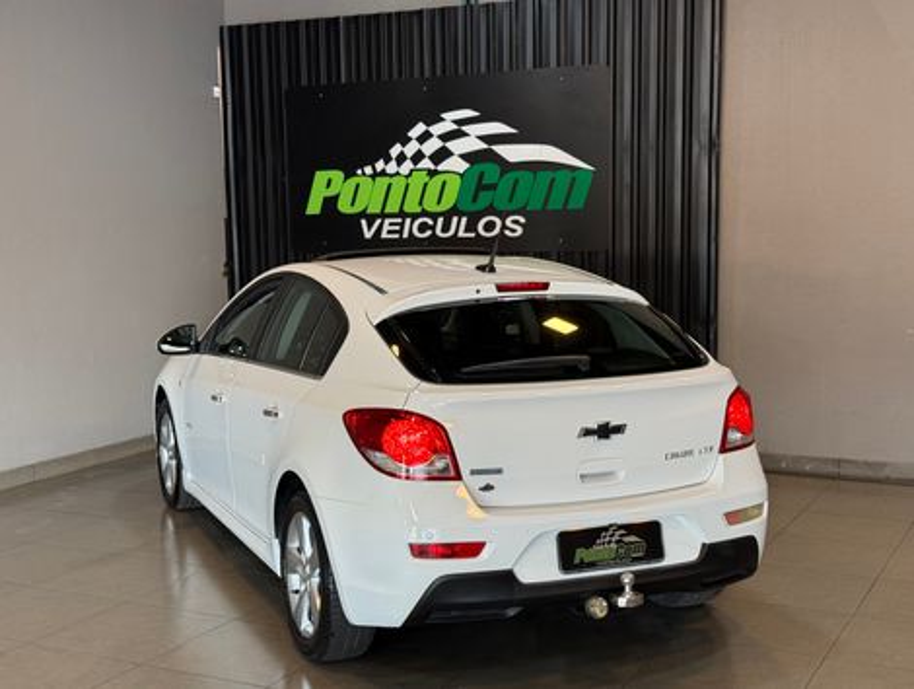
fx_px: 1269
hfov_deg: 39.6
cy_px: 344
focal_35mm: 48
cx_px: 457
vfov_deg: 30.3
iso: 80
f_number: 1.78
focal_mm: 6.76
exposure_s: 1/60
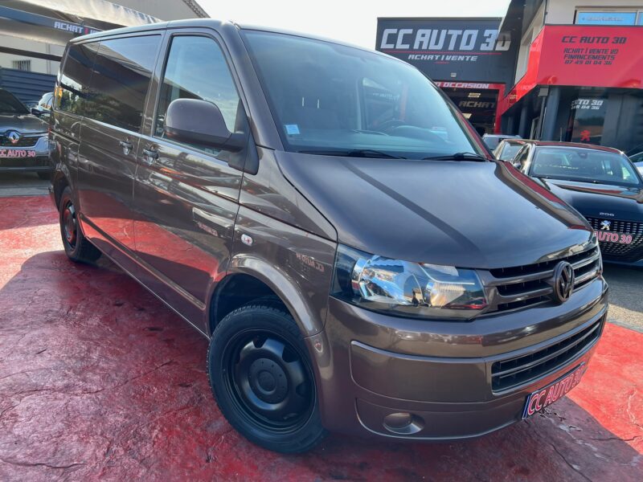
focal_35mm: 26
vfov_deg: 53.1
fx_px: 483
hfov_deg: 67.3
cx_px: 322
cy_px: 241
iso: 50
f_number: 1.5
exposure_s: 1/909
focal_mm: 5.7
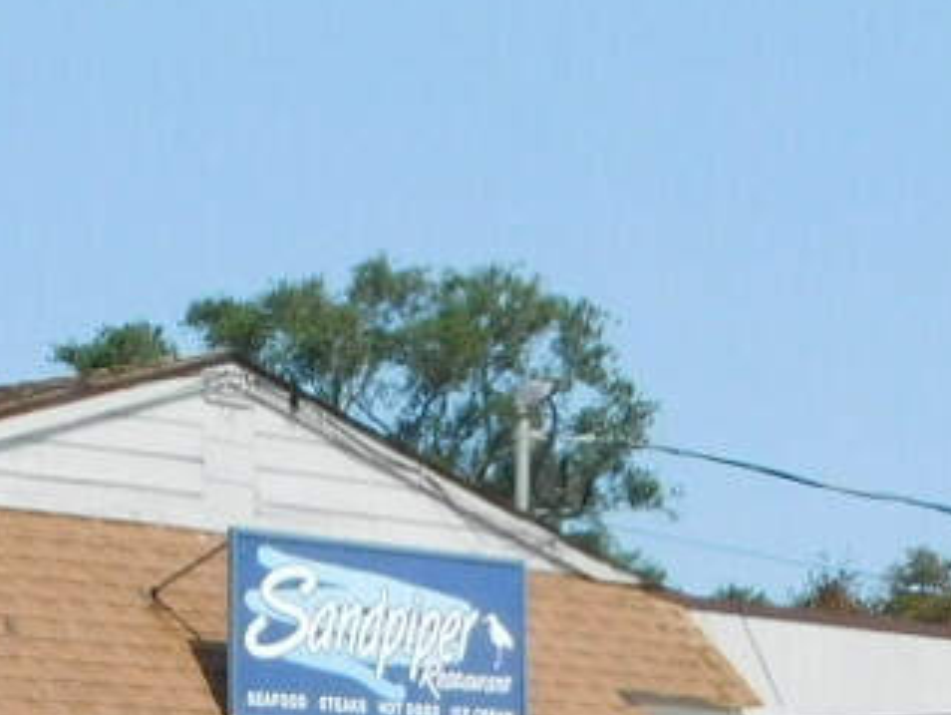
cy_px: 1062
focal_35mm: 201
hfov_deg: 9.8
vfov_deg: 7.3
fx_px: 5526
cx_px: 129
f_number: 3.6
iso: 125
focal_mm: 7.1
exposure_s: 1/1500
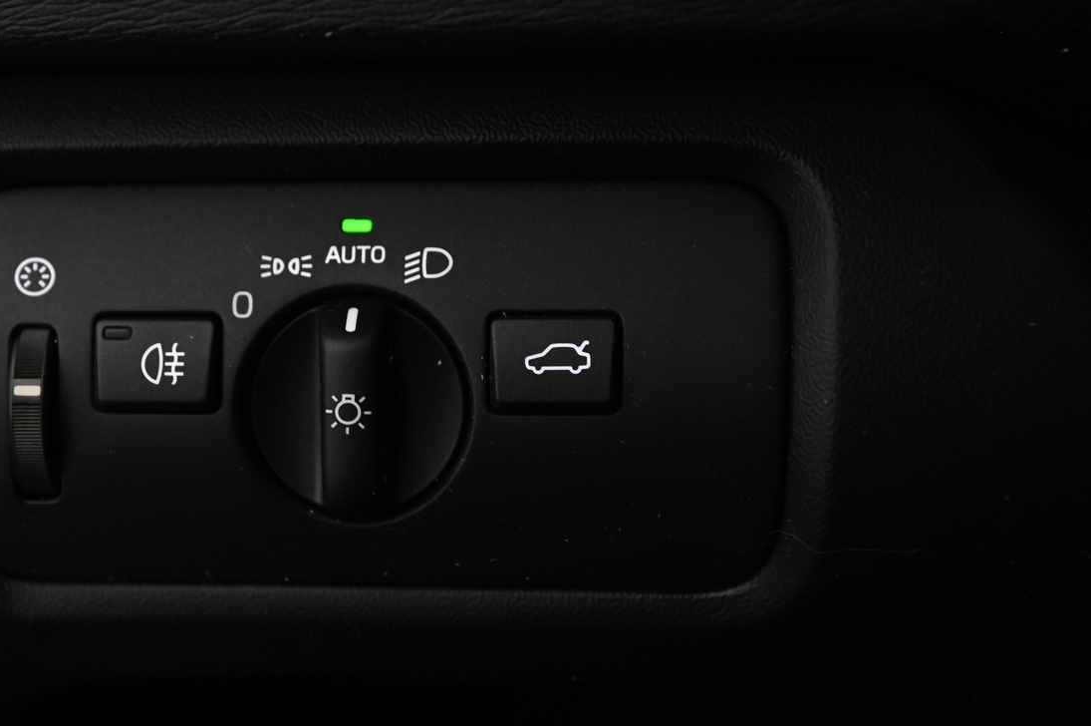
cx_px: 311
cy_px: 331
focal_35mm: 86
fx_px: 2604
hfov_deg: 23.5
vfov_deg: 15.9
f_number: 4
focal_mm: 58
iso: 2000
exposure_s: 1/25
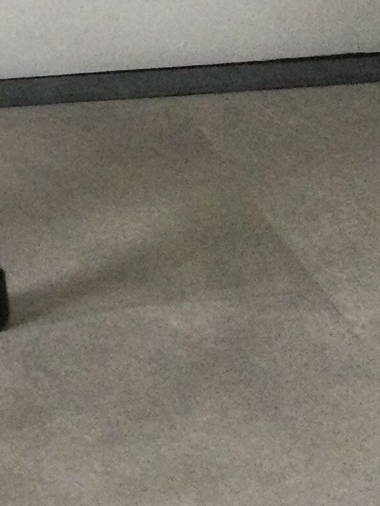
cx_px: -335
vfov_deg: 13.4
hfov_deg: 10.6
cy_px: -435
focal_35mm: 130
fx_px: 1902
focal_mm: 3.3
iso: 160
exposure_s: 1/33
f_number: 2.4
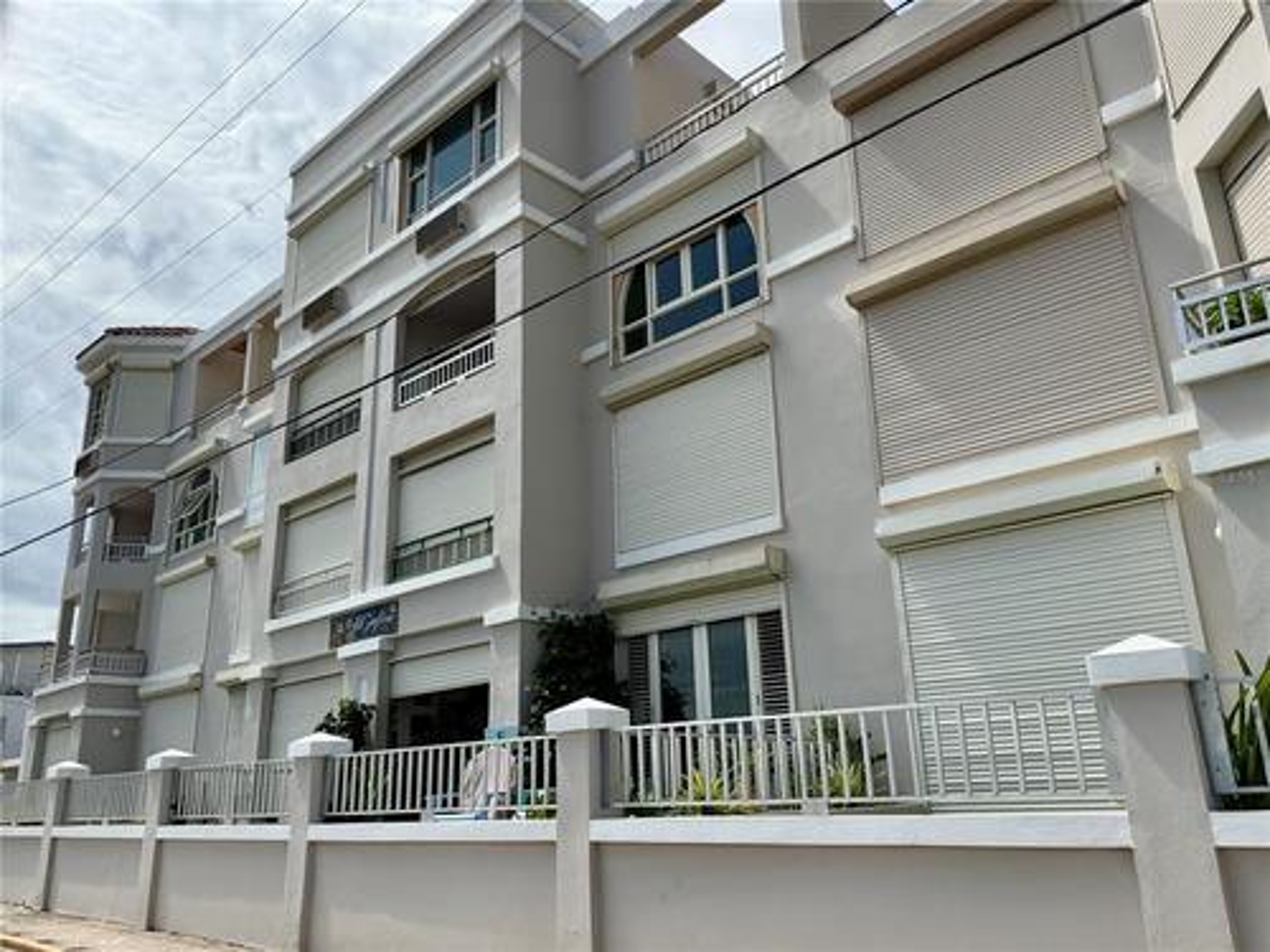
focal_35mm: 24
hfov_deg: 71.6
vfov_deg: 56.8
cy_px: 476
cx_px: 635
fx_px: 881
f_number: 1.78
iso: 125
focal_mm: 6.76
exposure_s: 1/8130
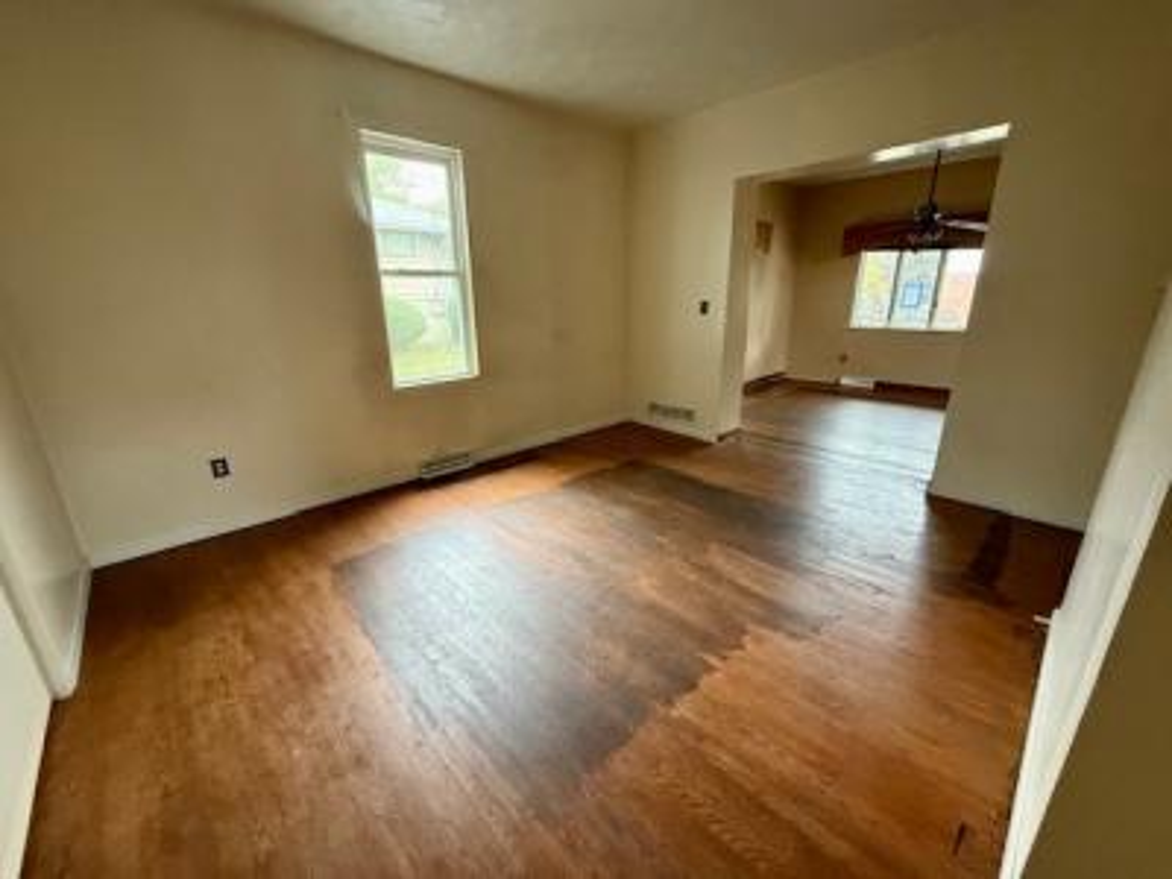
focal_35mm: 14
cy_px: 440
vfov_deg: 85.7
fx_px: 474
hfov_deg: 102.1
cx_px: 586
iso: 640
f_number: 2.2
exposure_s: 1/60
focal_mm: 2.22
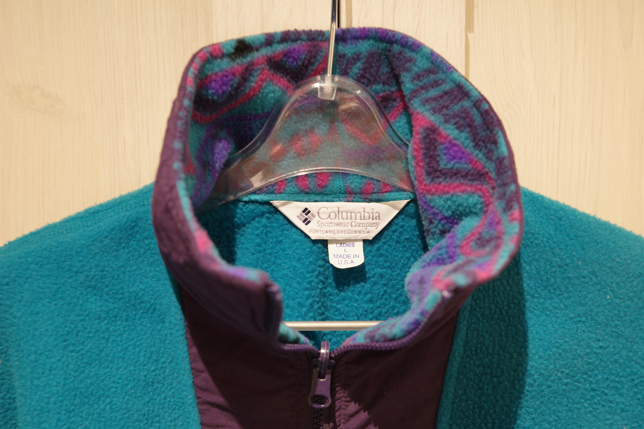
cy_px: 214
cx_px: 322
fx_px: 715
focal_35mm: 40
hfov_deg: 48.5
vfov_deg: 33.4
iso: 400
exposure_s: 1/6
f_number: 3.5
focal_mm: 26
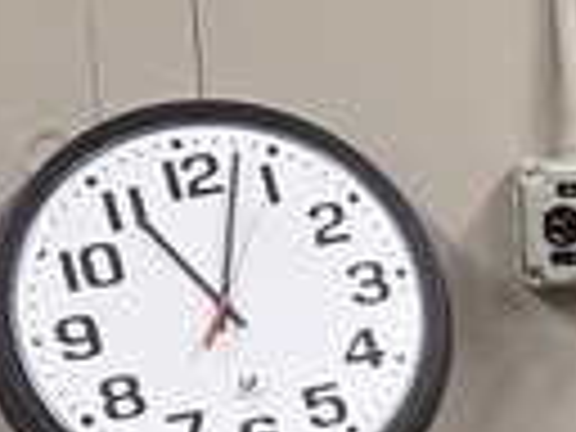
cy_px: 639
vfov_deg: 7.9
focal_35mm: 184
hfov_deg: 9.6
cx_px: 1332
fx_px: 3062
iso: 800
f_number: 1.8
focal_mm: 5.4
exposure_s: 1/120
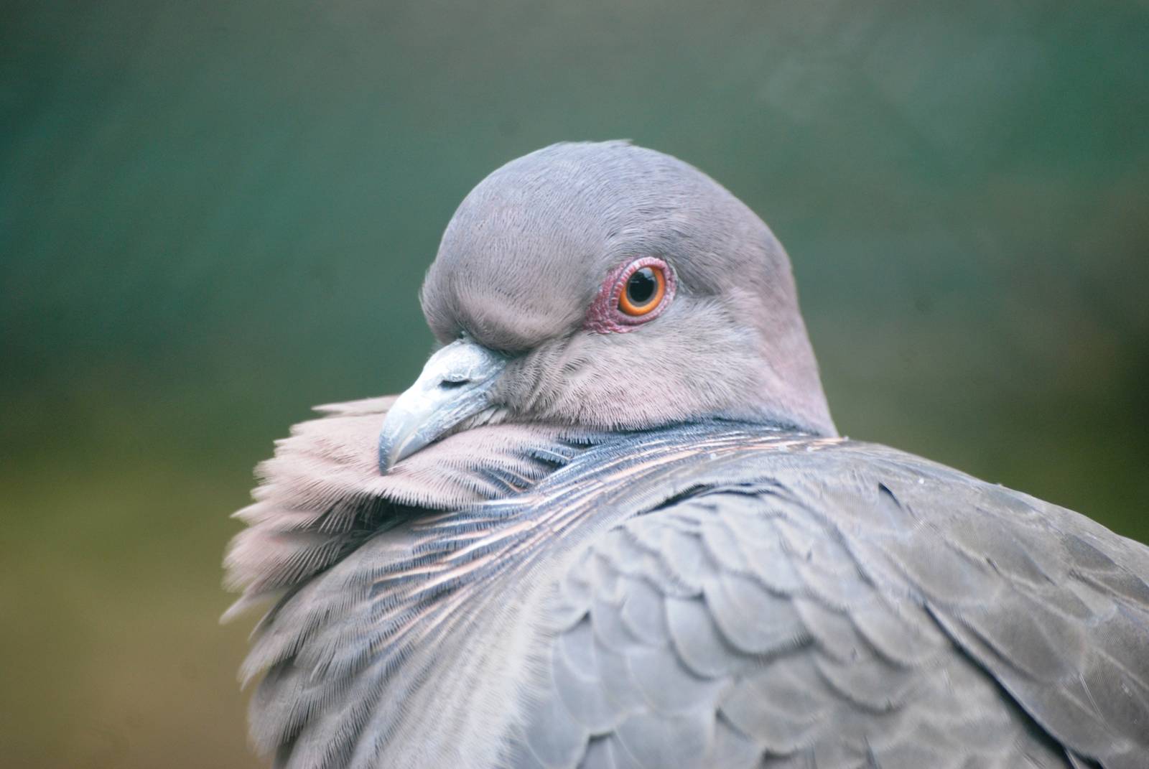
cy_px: 384
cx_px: 574
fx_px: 14379
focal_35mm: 450
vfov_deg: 3.1
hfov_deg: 4.6
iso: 400
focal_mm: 300
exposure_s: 1/80
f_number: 5.6
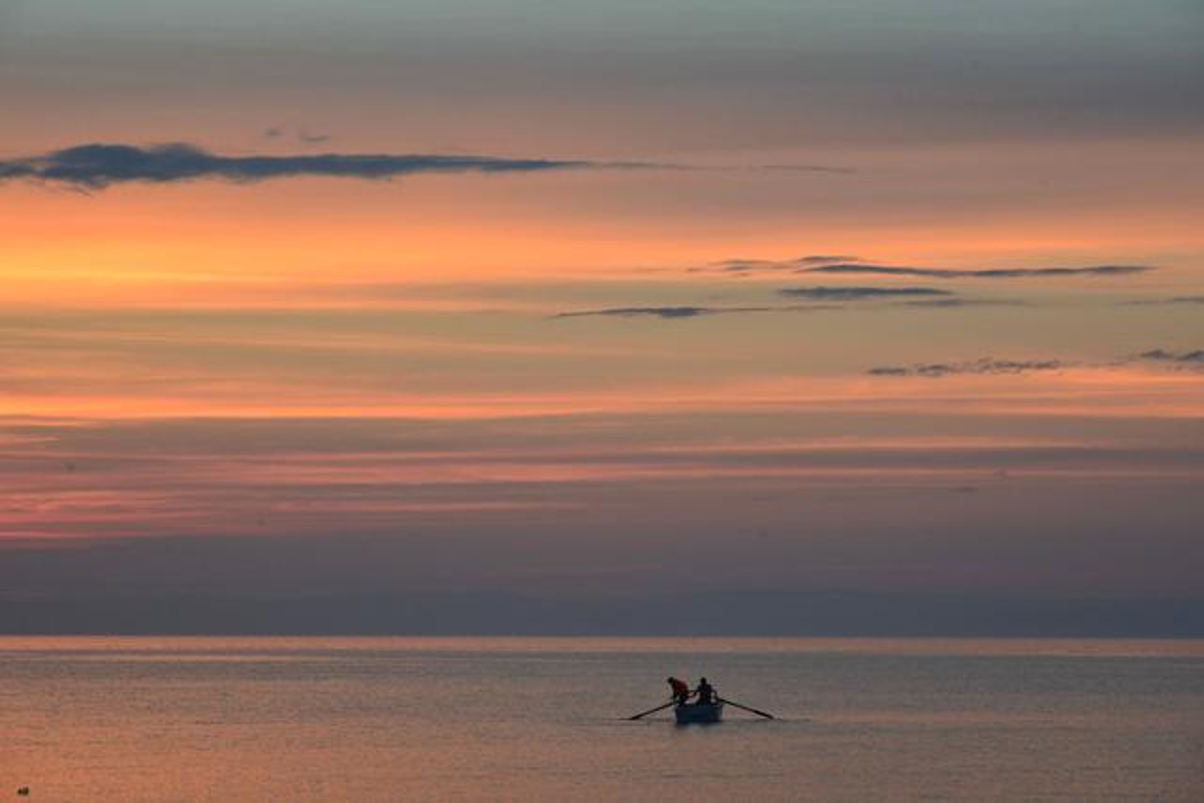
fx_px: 4014
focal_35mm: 120
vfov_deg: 11.4
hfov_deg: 17.1
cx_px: 602
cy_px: 402
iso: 2200
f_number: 9.5
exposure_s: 1/350
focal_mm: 120
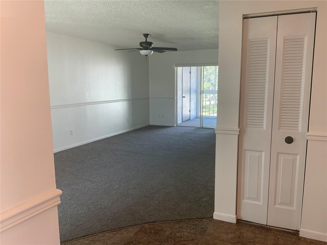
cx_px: 164
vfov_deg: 48.2
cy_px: 122
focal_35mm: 29
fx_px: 274
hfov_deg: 61.7
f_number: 1.8
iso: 64
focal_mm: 3
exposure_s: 1/60
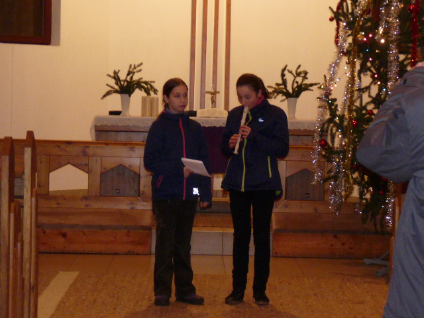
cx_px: 212
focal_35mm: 111
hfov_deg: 17.7
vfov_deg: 13.3
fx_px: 1360
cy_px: 159
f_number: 3.4
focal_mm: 11.1
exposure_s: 1/30
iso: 320
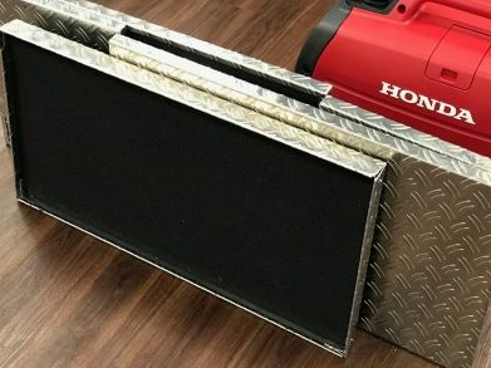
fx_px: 993
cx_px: 250
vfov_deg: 21.0
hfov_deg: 27.8
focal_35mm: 70
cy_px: 172
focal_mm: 6.6
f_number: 2.8
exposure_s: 1/50
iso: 320
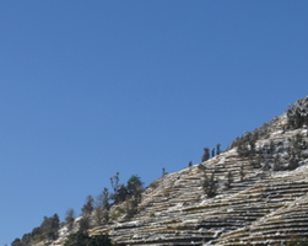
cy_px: 349
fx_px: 1010
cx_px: -233
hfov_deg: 15.2
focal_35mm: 111
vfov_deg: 13.2
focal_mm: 22
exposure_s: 1/320
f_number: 9
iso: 100
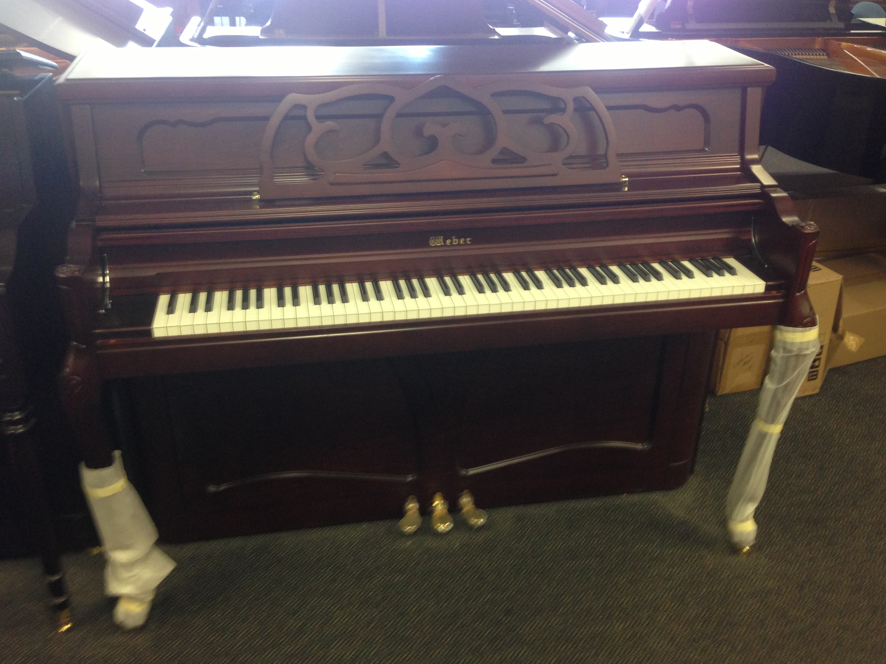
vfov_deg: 39.7
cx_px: 456
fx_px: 921
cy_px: 344
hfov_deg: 51.3
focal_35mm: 36
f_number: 2.4
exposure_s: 1/20
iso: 160
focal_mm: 4.13
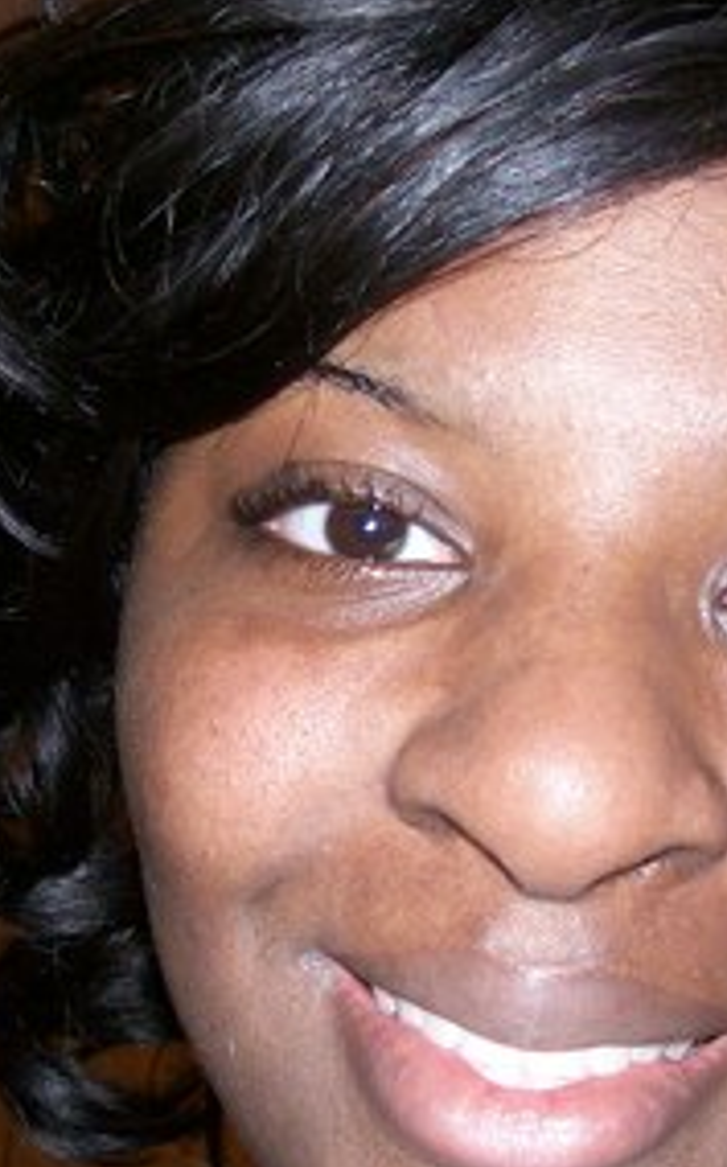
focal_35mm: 86
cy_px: 686
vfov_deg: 24.1
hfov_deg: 15.2
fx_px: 2732
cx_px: 304
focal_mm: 6
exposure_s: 1/45.3
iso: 80
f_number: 2.7
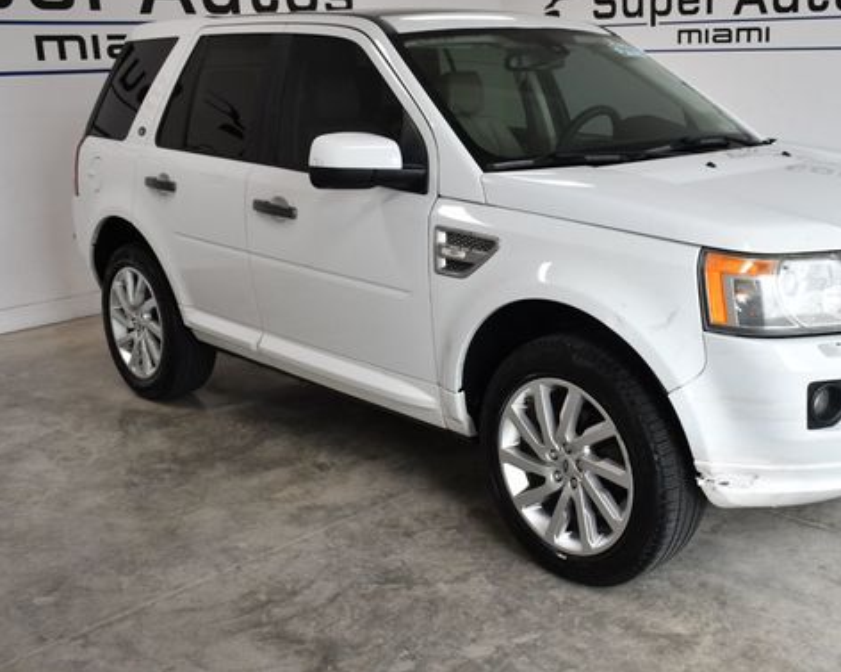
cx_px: 556
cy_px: 298
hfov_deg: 43.3
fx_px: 1045
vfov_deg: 35.6
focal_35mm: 42
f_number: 7.1
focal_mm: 22
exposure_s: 1/200
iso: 400
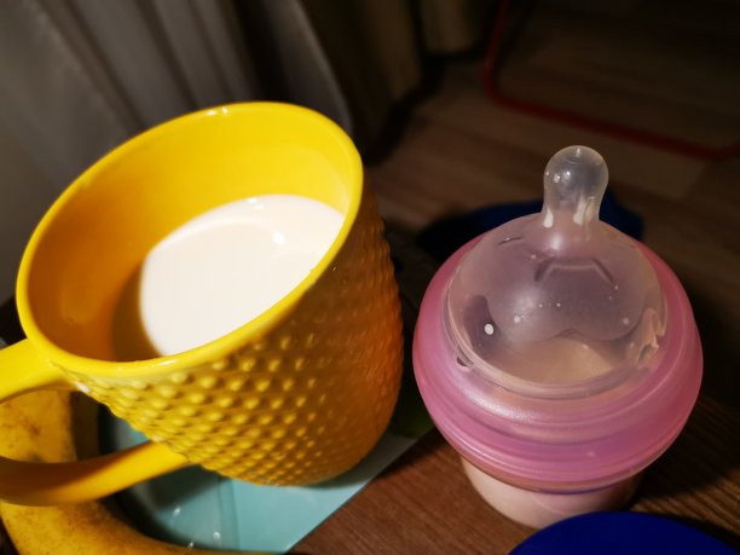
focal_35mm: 27
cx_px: 370
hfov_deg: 65.3
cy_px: 278
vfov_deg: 51.4
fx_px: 577
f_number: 1.8
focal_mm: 5.58
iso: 320
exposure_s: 1/100
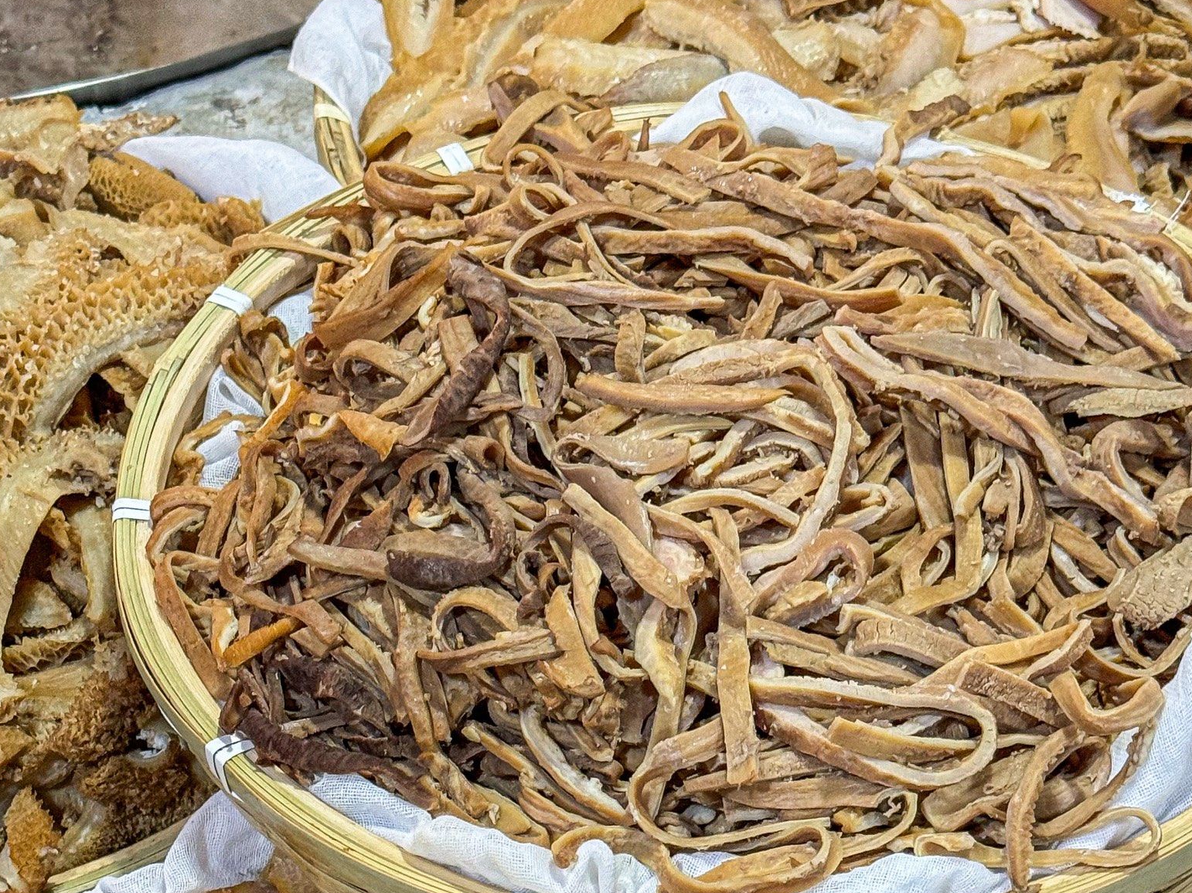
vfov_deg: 17.1
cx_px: 587
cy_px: 792
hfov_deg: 23.0
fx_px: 2927
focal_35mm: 85
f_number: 1.8
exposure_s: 1/50
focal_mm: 6.86
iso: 250
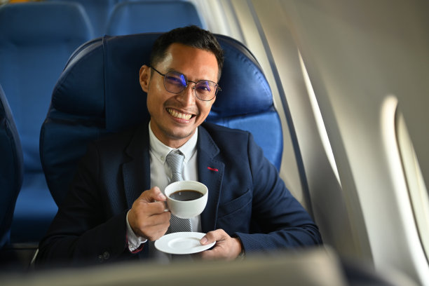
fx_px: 596
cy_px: 143
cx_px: 214
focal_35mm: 50
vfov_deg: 27.0
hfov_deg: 39.6
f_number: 2
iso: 400
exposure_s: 1/250
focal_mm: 50
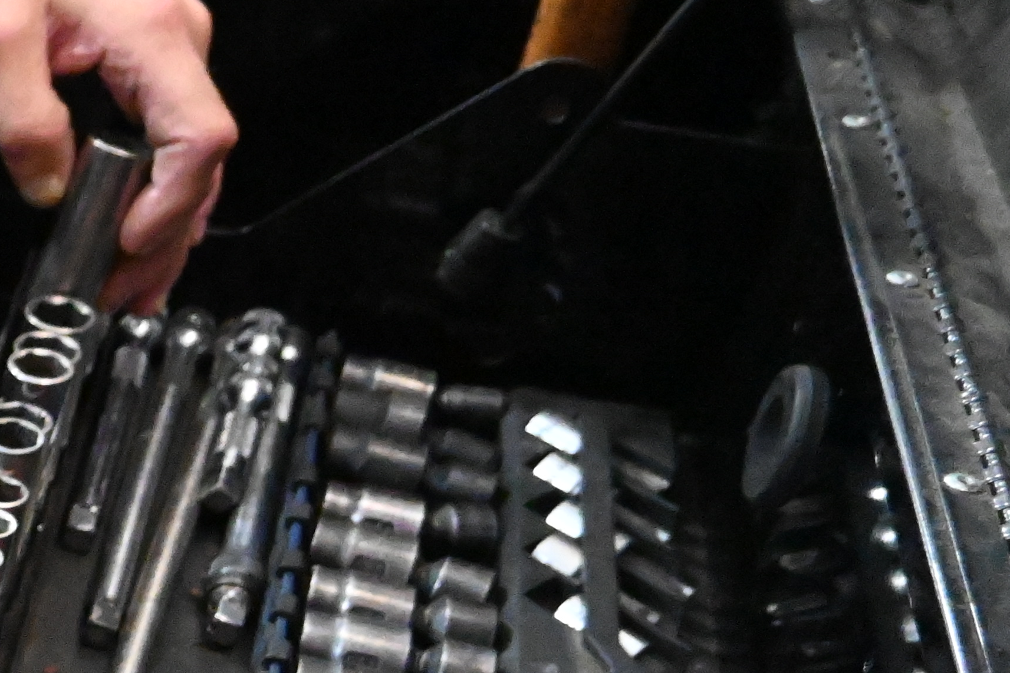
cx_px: -548
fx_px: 2188
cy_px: 725
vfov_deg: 17.0
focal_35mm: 78
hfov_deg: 21.4
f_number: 3.5
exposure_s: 1/100
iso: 11400
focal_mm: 16
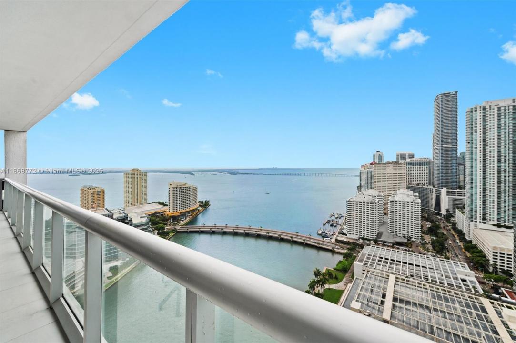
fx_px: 200
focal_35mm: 14
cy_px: 172
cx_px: 258
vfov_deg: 81.1
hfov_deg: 104.3
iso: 200
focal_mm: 14
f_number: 8
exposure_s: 1/80
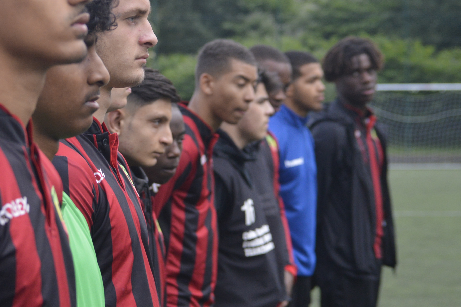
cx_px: 87
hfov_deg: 12.6
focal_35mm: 163
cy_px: 137
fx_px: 2085
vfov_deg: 8.4
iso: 560
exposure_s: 1/500
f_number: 4
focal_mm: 55
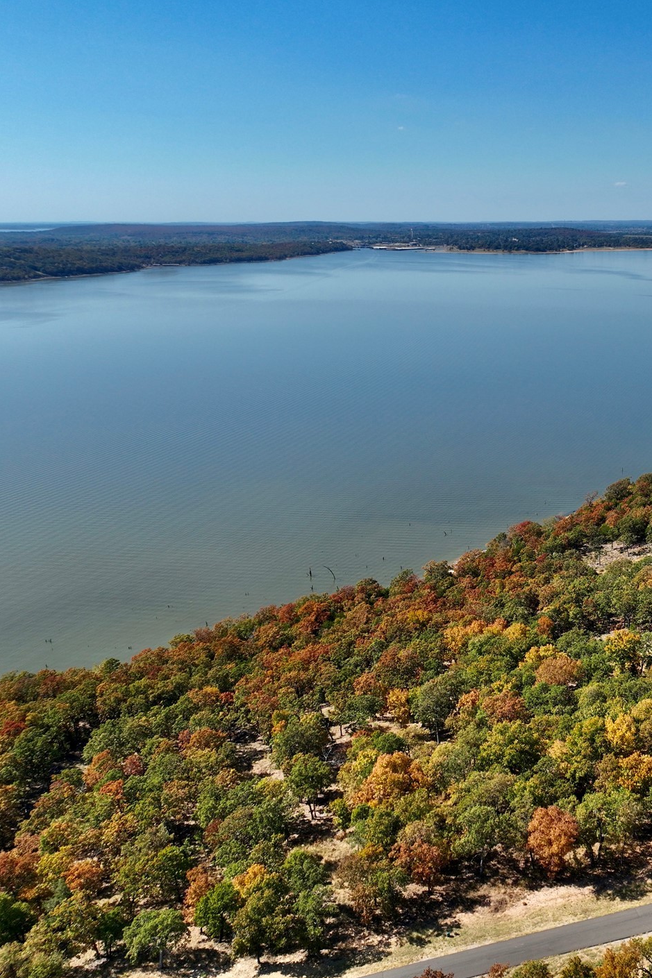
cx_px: 554
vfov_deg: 55.8
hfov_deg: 37.0
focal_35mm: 34
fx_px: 924
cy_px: 487
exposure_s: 1/2000
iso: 130
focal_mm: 12.29
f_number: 2.8
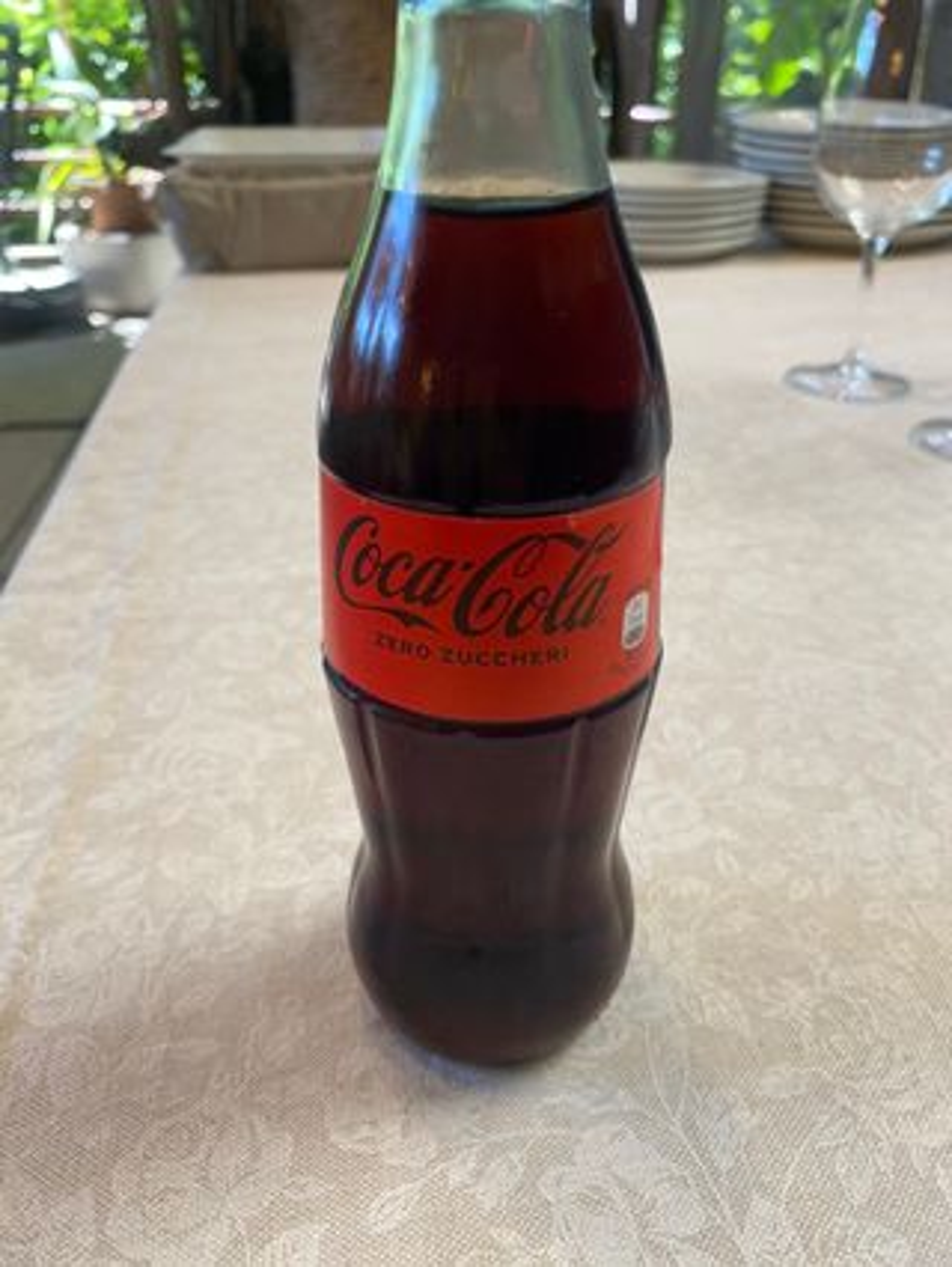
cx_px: 476
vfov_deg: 67.3
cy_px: 634
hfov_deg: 53.1
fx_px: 952
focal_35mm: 26
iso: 125
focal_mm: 4.25
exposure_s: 1/107
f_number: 1.8
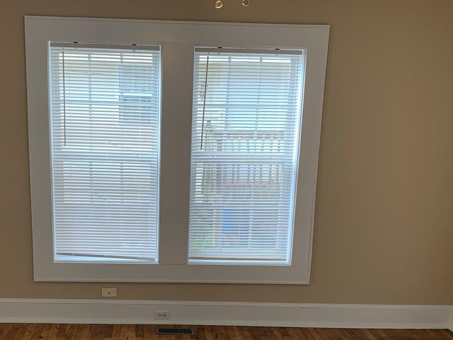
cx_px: 149
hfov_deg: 39.9
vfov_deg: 30.2
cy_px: 269
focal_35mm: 47
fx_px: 615
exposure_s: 1/115
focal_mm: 4.25
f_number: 1.8
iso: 100
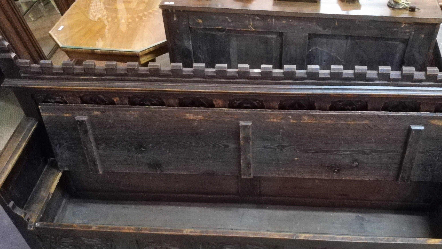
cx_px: 249
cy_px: 164
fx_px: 422
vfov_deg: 32.6
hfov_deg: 55.1
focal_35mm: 36
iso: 1250
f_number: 2.2
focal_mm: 3.83
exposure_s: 1/14.3
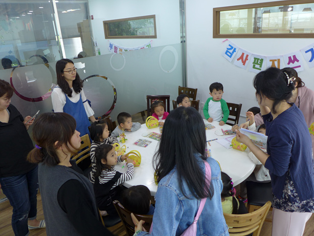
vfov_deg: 54.9
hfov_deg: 69.4
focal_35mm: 25
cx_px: 161
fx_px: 227
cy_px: 116
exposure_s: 1/80
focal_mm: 4.7
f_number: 1.4
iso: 80
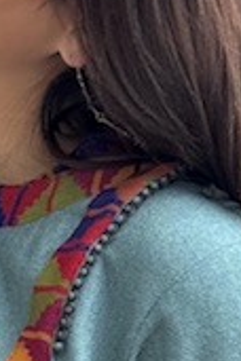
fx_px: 2912
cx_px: 5
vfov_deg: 6.9
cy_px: 682
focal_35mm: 290
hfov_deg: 4.7
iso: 64
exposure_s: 1/383
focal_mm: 6.86
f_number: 1.78
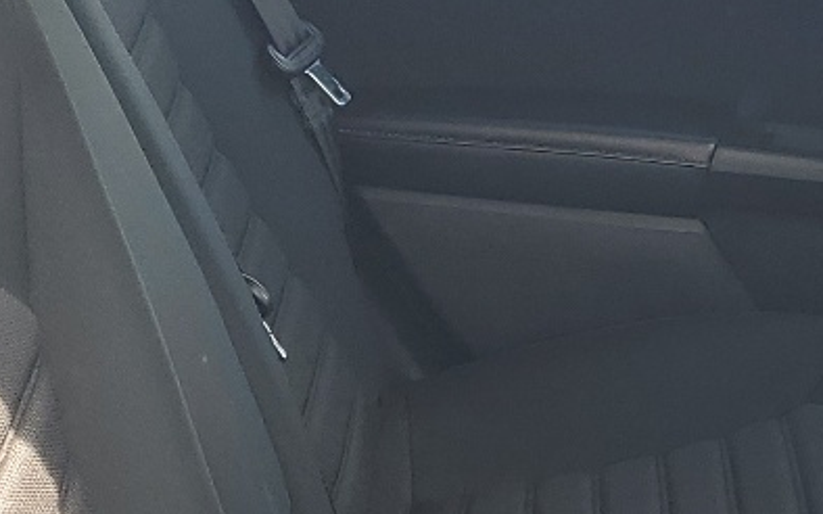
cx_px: 948
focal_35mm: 112
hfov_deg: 17.8
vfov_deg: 11.6
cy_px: 449
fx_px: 2511
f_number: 1.5
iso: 50
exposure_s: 1/189
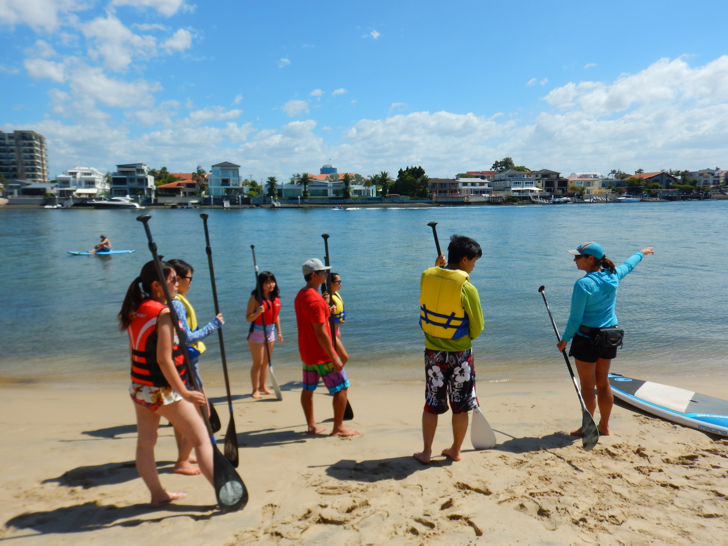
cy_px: 273
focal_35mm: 24
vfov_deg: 56.8
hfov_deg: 71.6
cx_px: 364
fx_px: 505
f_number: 4.1
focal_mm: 4.3
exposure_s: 1/1250
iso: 125
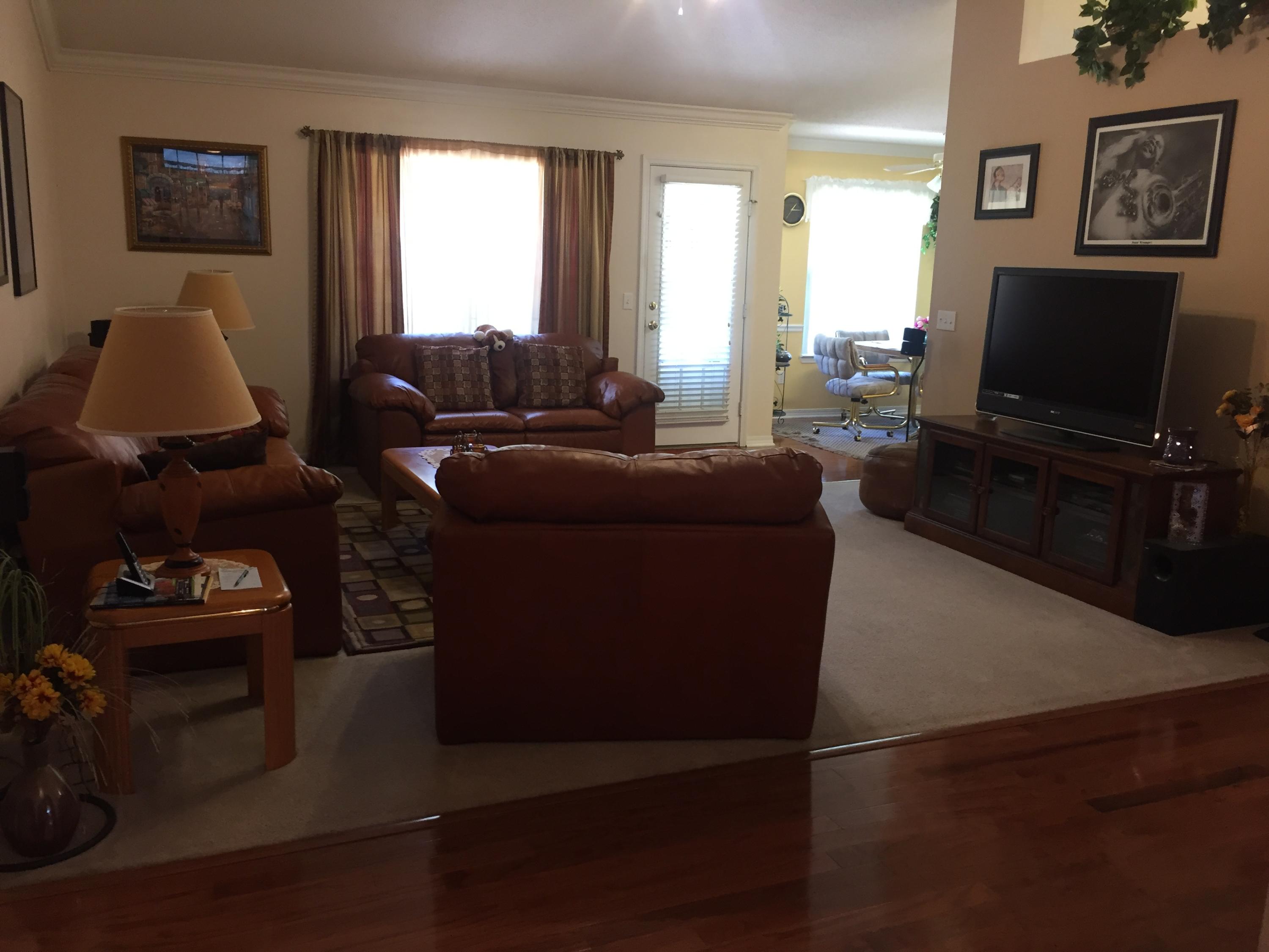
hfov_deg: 61.7
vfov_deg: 48.2
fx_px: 1063
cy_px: 476
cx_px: 634
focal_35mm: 29
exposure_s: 1/30
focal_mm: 4.15
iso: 100
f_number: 2.2
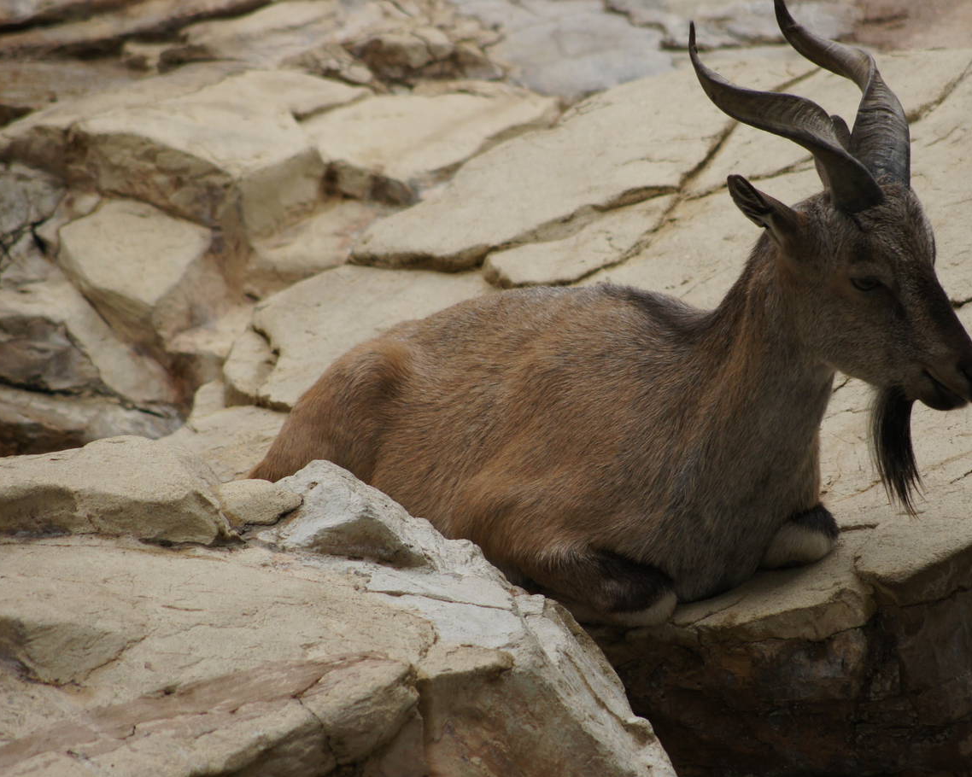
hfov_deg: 4.9
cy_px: 394
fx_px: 11390
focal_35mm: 396
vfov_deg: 3.9
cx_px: 646
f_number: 5.6
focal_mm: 200
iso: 400
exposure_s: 1/500
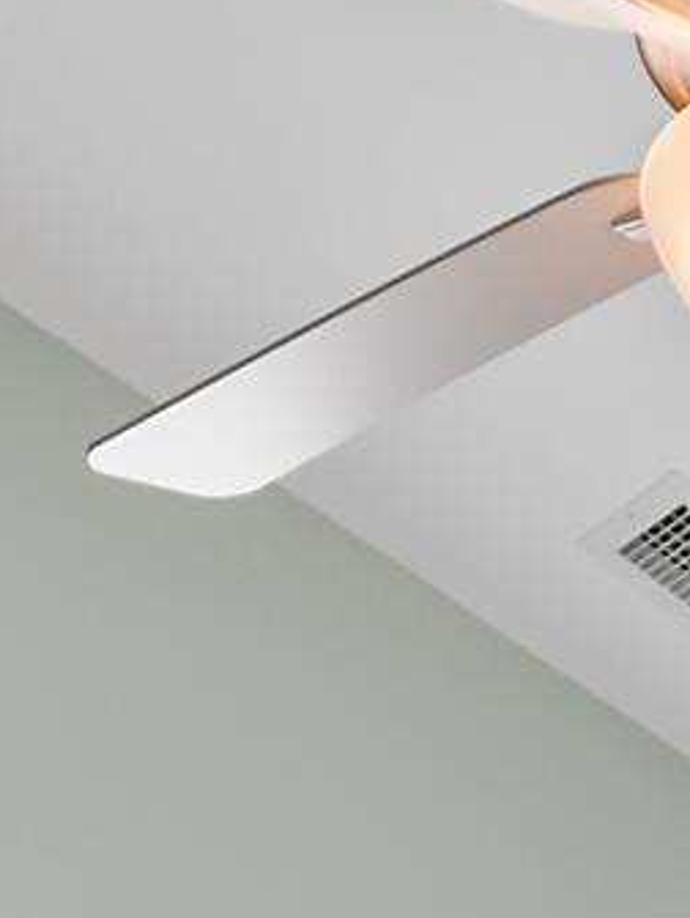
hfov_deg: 11.0
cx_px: 1123
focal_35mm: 129
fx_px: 3422
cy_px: 2316
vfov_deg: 11.9
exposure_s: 1/15
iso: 100
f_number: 4.5
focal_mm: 10
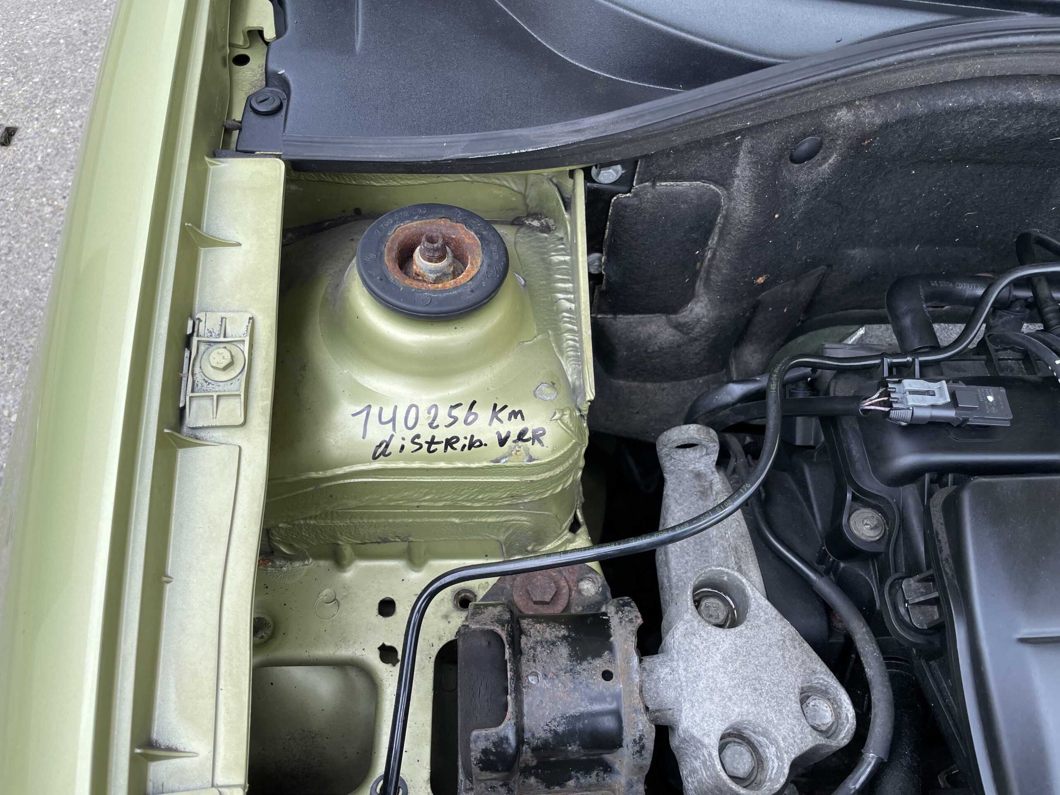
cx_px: 530
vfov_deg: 53.1
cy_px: 398
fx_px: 796
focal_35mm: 26
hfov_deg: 67.3
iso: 32
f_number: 1.6
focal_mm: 4.2
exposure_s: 1/629
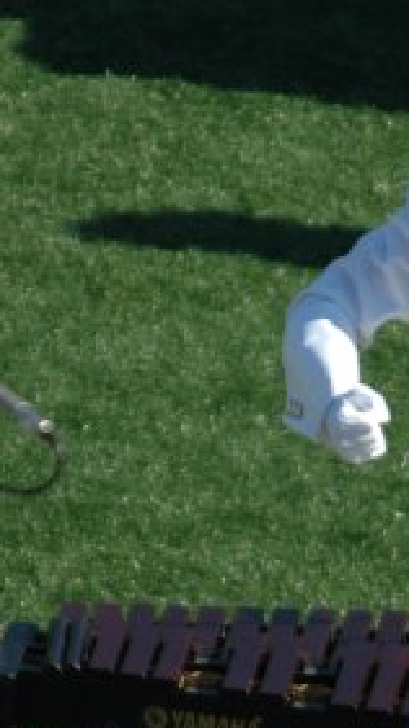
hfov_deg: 0.9
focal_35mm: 1342
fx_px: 25882
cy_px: 404
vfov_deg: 1.6
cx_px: 431
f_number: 5.6
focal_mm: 400
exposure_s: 1/1000
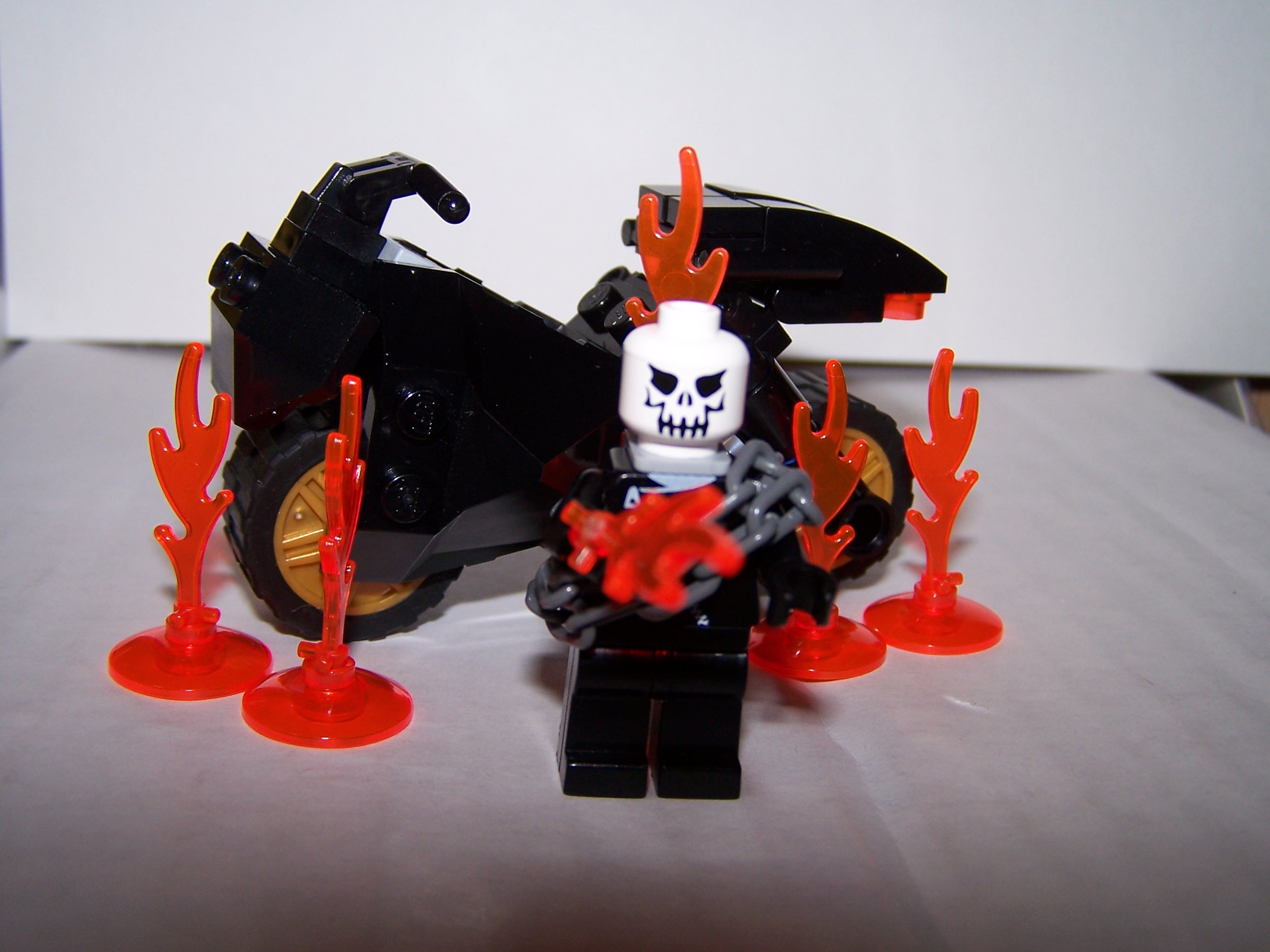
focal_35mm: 40
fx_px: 1468
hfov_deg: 46.8
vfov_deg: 36.0
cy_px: 476
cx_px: 635
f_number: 2.8
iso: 80
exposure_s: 1/60
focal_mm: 6.7
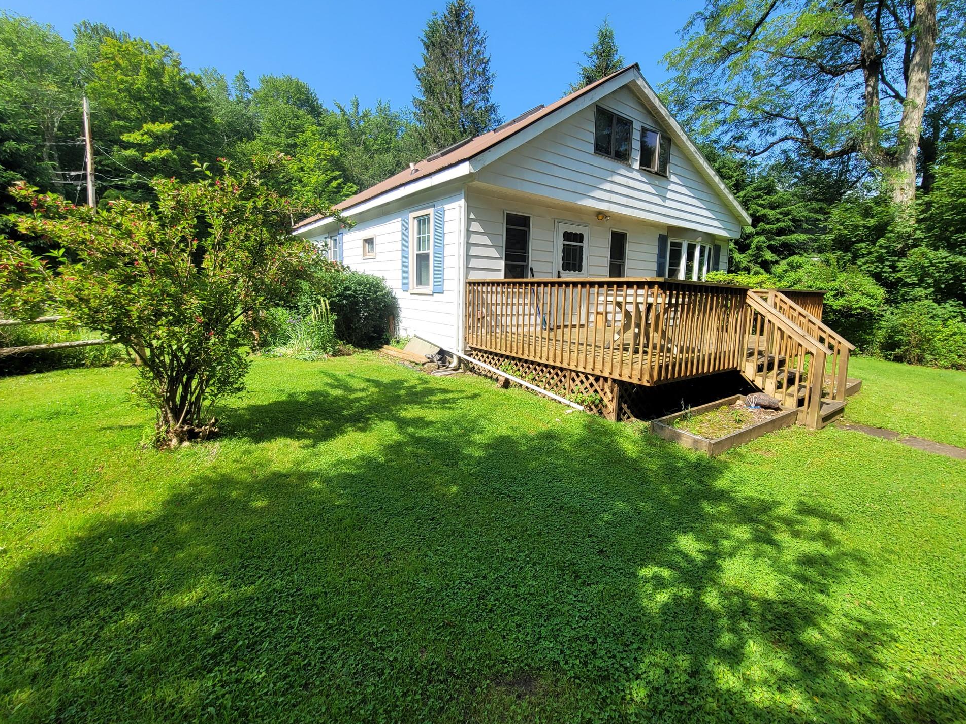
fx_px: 391
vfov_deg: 85.5
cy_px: 338
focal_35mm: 14
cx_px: 507
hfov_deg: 102.0
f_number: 2.2
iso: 50
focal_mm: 2.2
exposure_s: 1/859
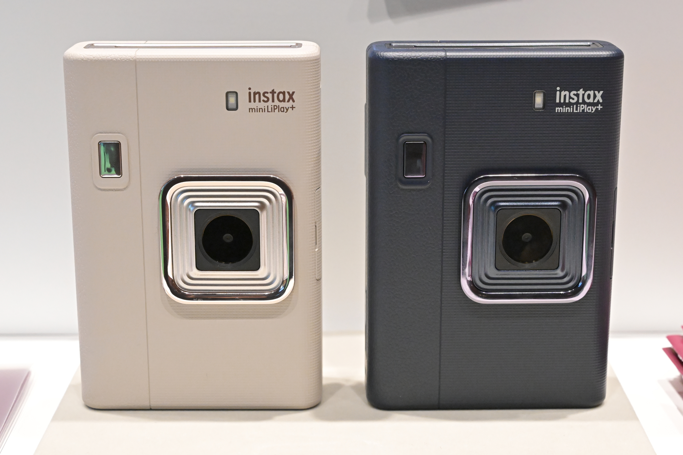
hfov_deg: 36.9
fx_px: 1024
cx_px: 342
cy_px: 228
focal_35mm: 54
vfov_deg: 25.1
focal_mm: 54
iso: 6400
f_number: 8
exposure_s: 1/160
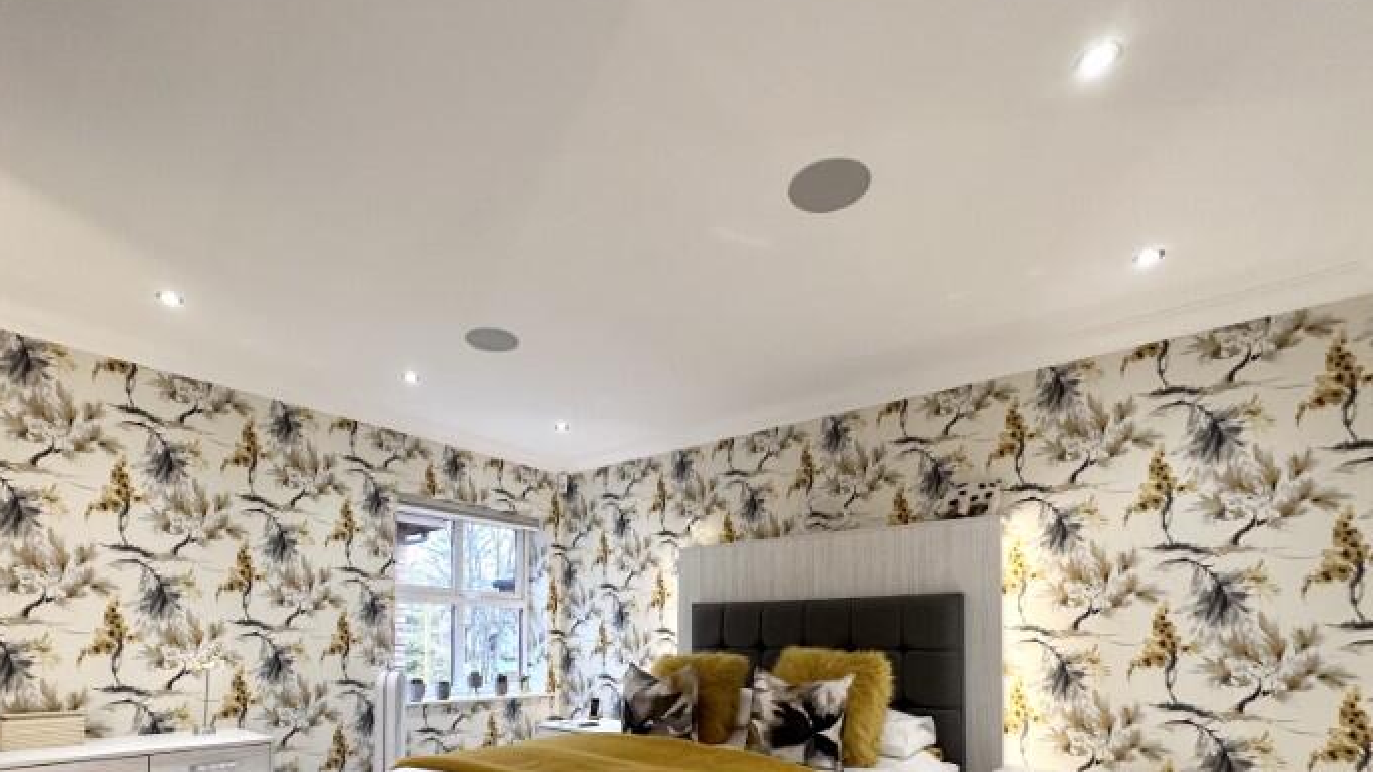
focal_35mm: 19
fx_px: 692
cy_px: 612
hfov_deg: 89.4
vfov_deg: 54.5
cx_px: 640
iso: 160
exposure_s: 1/100
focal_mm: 2.22
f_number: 2.2
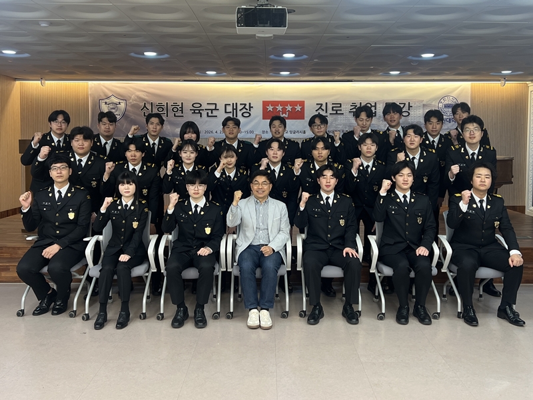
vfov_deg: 53.1
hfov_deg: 67.3
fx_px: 400
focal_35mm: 26
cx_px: 266
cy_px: 200
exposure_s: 1/120
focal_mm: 5.7
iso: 100
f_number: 1.5
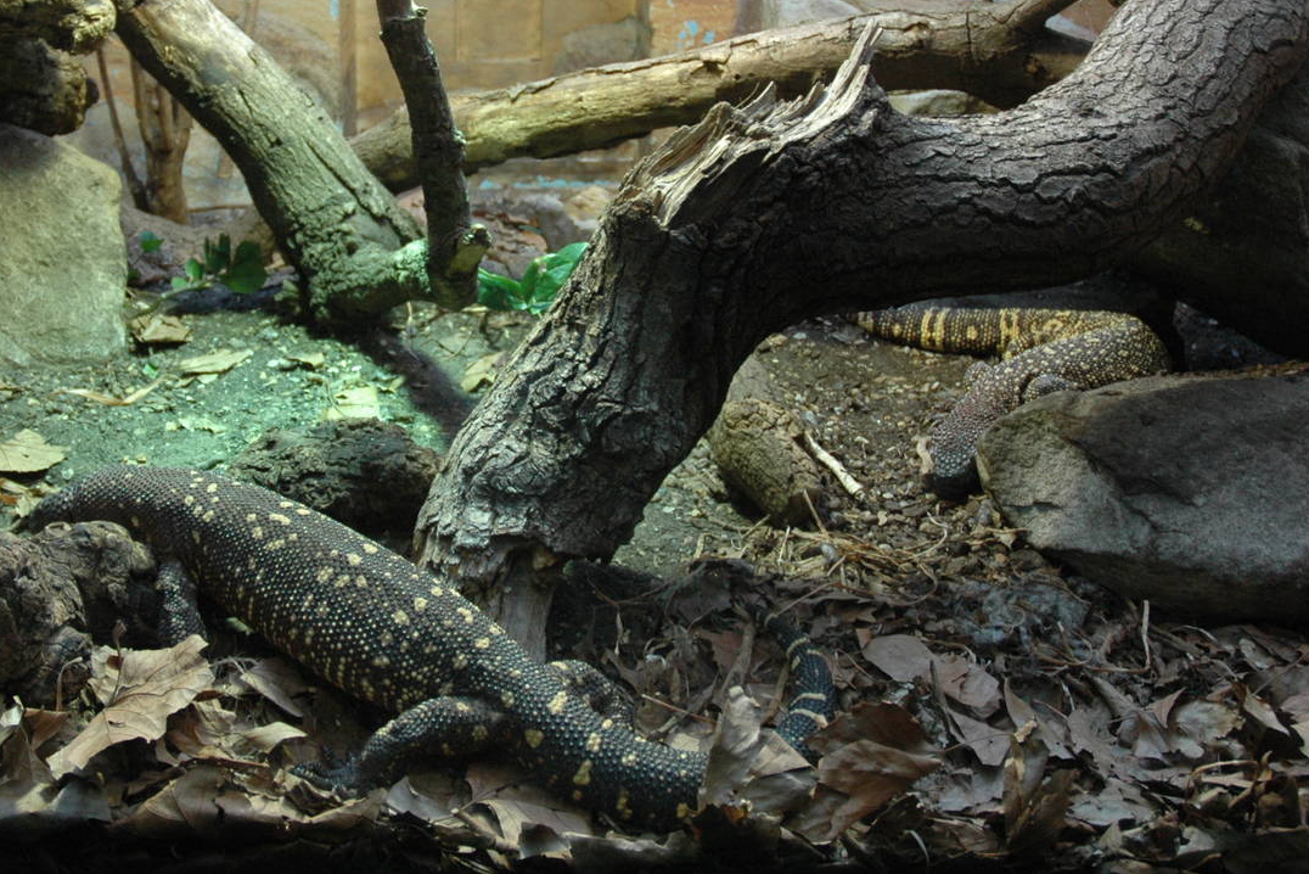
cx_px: 459
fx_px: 1782
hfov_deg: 39.9
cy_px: 288
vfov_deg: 27.4
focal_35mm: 49
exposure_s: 1/40
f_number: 3.8
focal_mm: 22
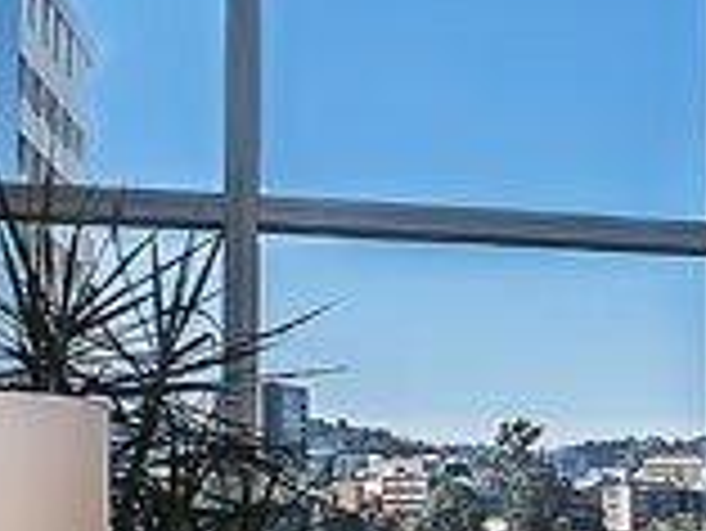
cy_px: 542
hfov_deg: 18.4
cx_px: 1111
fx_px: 1878
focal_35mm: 92
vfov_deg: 15.8
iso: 200
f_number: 6.3
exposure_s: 1/250
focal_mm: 20
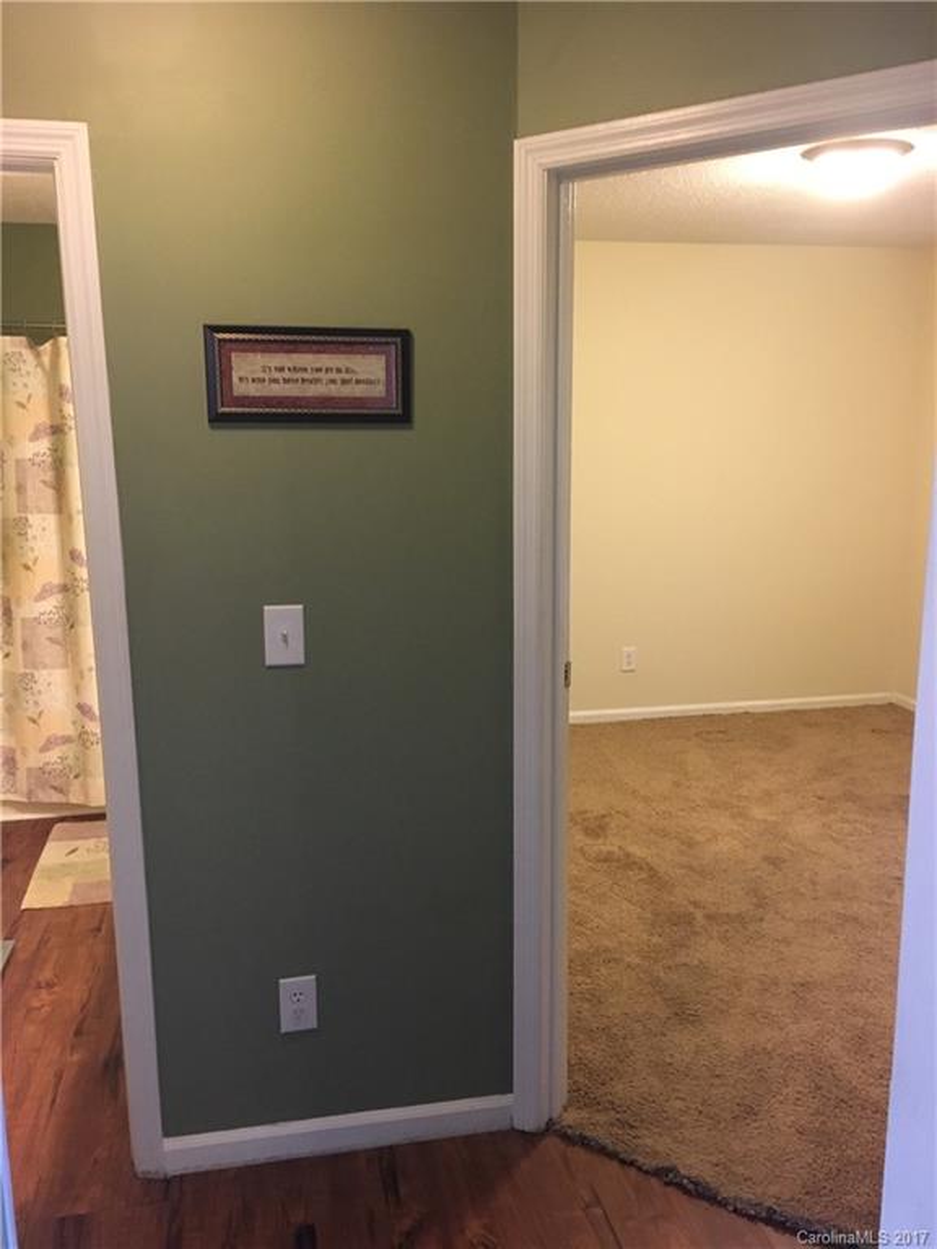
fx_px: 1047
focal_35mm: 29
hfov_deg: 48.2
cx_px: 468
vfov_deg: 61.7
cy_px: 624
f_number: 2.2
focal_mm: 4.15
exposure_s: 1/17
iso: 200
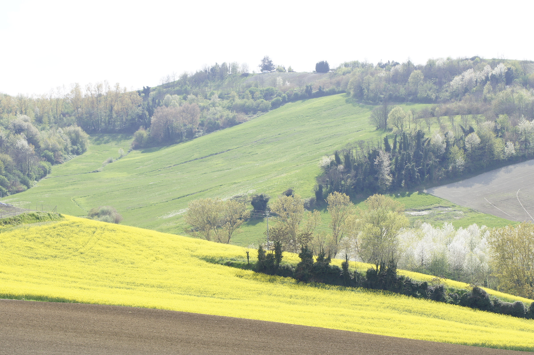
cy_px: 178
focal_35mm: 105
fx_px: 1556
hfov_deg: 19.5
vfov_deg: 13.0
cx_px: 267
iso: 200
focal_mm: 70
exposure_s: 1/200
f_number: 10
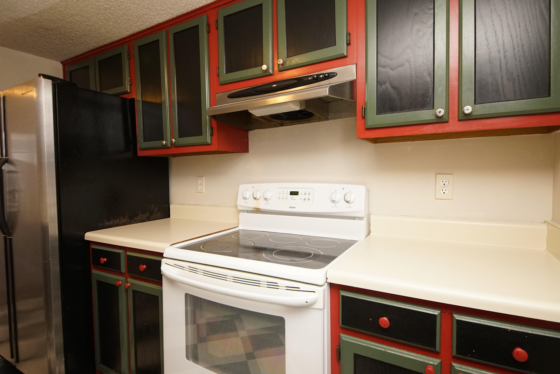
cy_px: 187
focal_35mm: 18
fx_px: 280
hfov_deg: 90.0
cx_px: 280
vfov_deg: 67.4
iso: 1600
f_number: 4.5
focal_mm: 12
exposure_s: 1/60
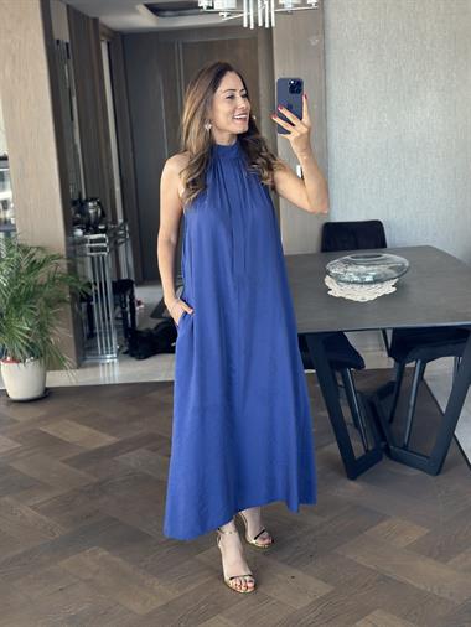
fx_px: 870
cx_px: 236
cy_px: 314
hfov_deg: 30.3
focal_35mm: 48
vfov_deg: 39.6
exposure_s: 1/64
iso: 125
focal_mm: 6.86
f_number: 1.78
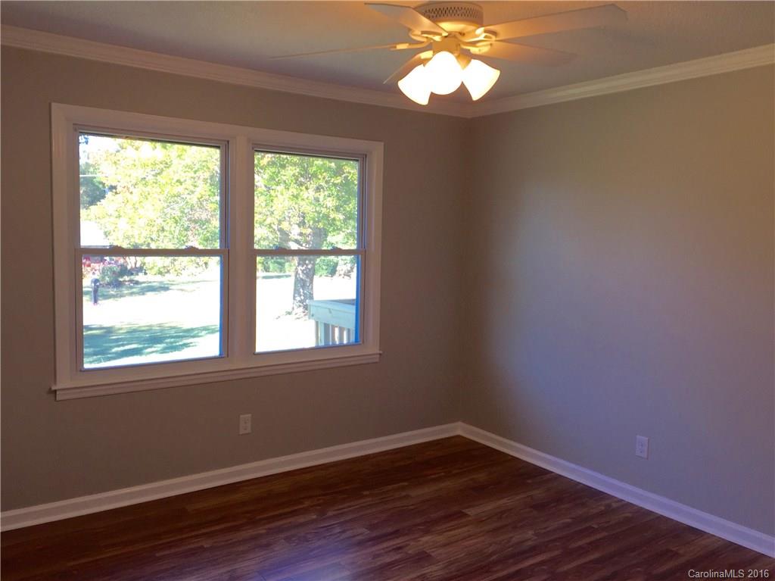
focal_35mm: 29
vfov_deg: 48.2
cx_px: 388
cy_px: 290
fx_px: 649
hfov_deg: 61.7
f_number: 2.2
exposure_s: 1/60
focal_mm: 4.15
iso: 32
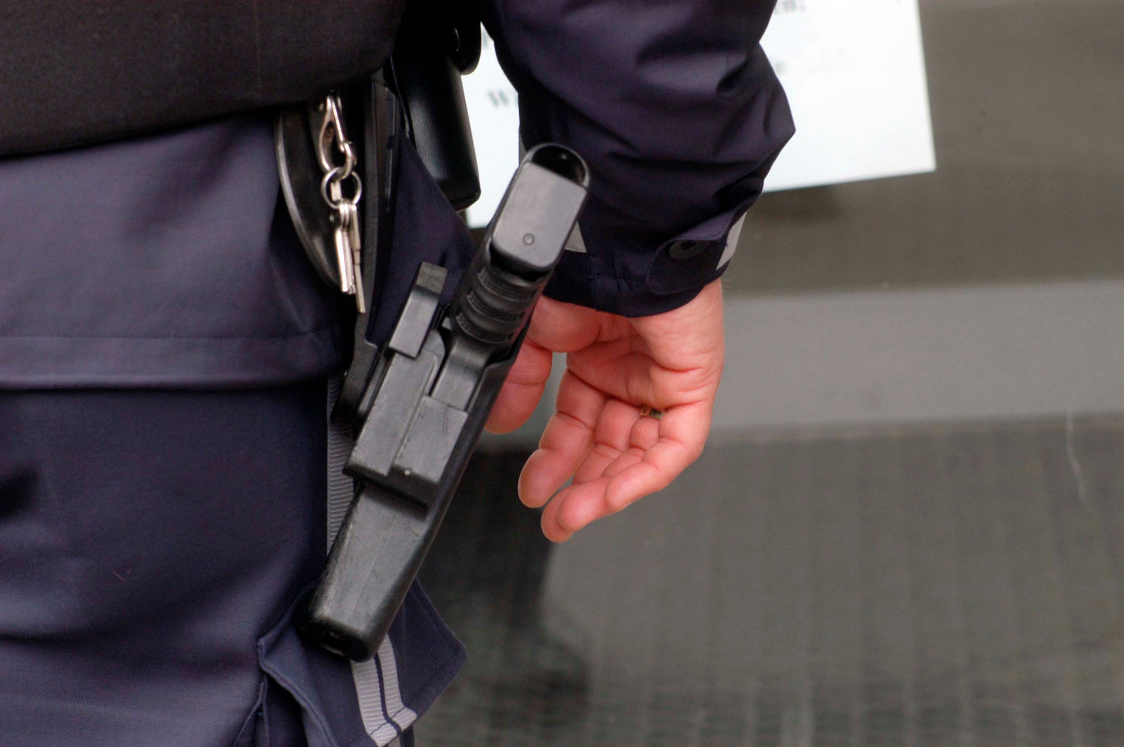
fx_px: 5241
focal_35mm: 168
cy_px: 374
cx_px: 562
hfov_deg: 12.2
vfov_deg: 8.2
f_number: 8
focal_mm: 112
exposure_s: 1/50
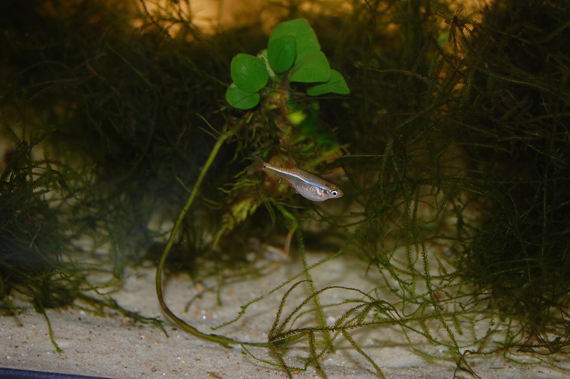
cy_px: 190
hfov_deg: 24.6
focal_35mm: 82
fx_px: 1305
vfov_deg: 16.5
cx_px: 285
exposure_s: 1/125
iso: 200
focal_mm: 55
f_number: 5.6
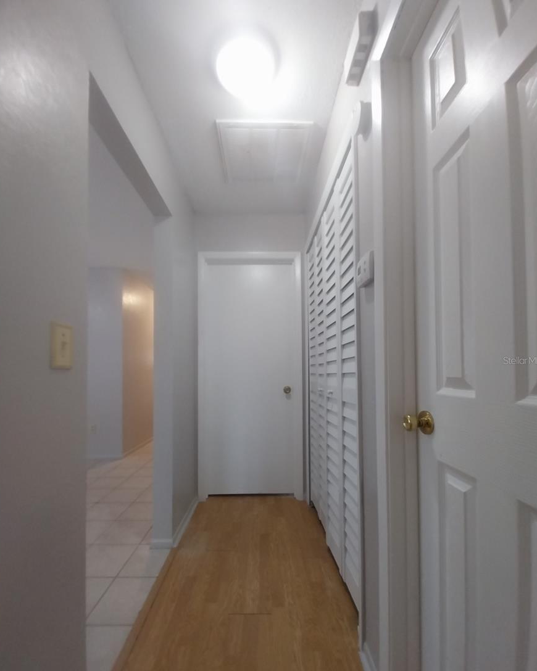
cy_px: 360
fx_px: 278
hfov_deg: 88.0
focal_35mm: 14
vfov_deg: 100.5
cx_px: 269
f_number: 2.2
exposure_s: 1/30.1
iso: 161
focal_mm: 1.13
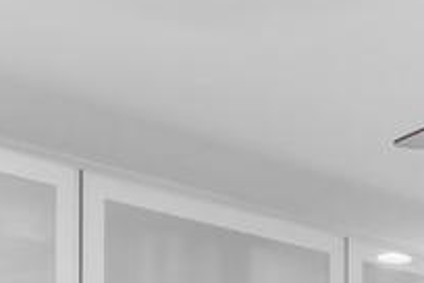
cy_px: 570
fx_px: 1331
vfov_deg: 11.0
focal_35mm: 113
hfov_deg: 17.3
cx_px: 511
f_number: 8
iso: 200
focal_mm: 16
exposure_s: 1/40
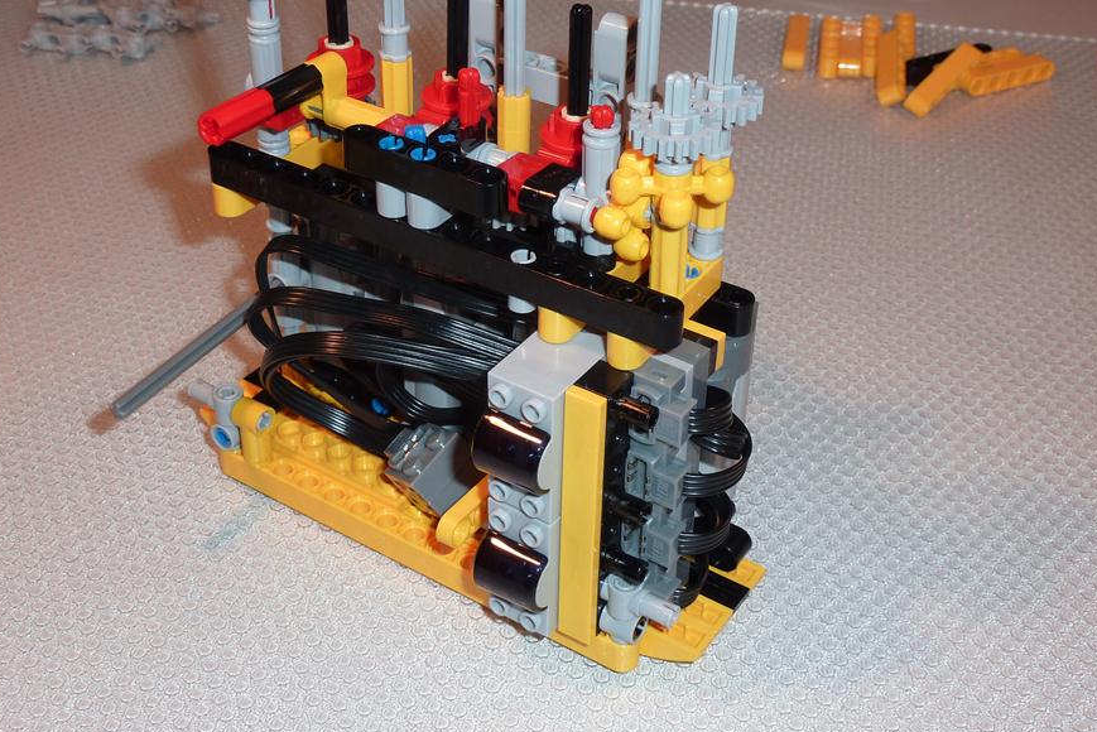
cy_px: 273
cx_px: 486
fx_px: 1494
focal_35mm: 49
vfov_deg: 27.4
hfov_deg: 40.3
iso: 100
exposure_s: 1/30
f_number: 3.6
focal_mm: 6.5
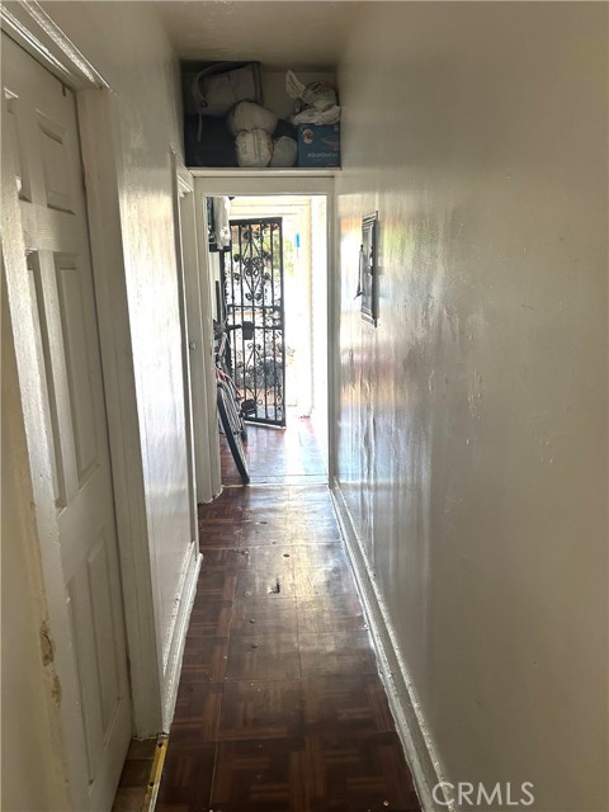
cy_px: 406
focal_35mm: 26
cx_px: 304
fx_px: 610
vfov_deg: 67.3
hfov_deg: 53.1
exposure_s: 1/60
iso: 160
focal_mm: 5.7
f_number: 1.5
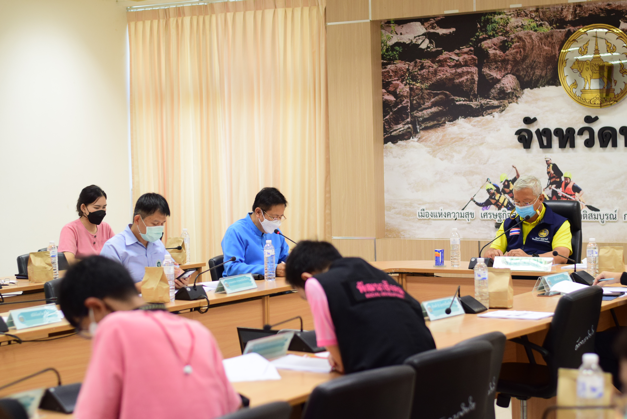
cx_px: 314
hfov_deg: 27.0
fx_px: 1307
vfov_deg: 18.2
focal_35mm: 75
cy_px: 210
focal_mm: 50
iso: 1000
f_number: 2.5
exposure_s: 1/250
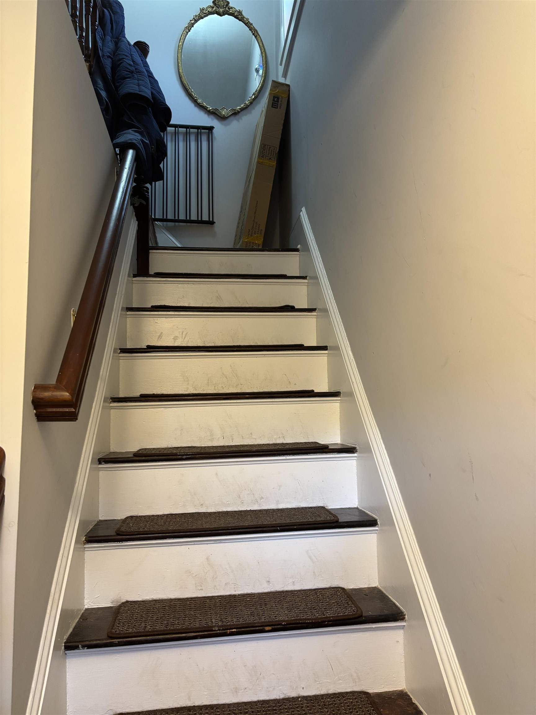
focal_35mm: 26
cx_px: 268
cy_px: 358
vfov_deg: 67.3
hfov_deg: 53.1
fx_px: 537
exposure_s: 1/60
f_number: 1.6
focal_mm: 5.96
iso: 250
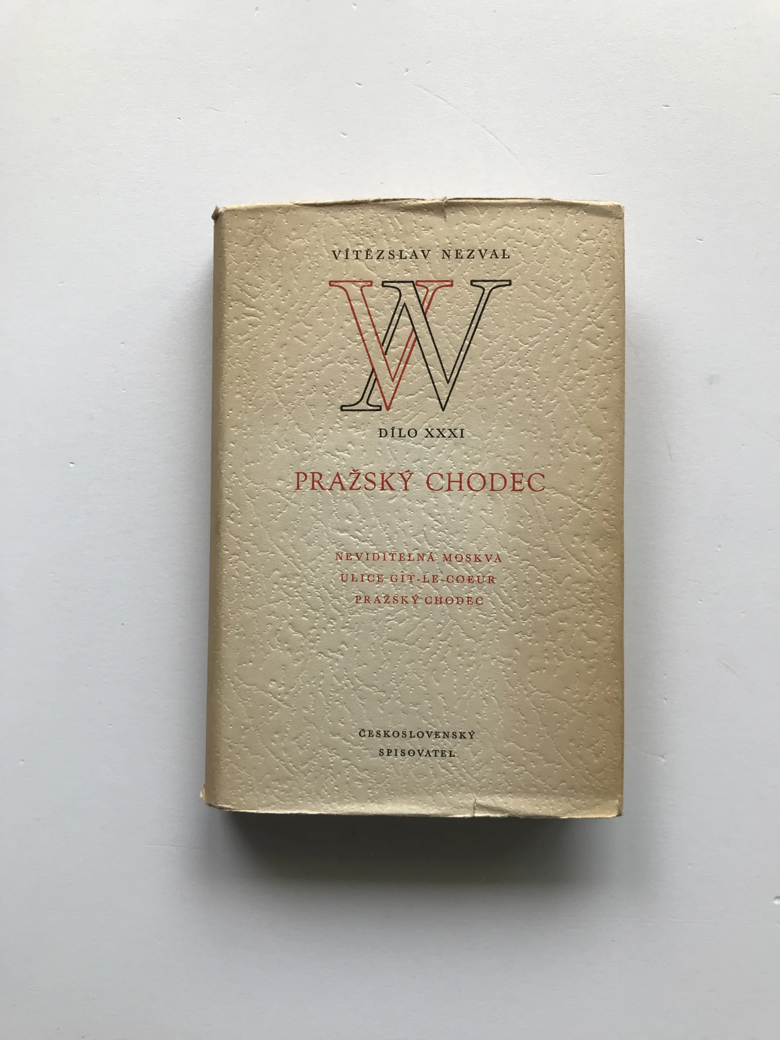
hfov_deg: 49.7
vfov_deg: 63.4
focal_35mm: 28
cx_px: 390
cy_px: 520
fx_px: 841
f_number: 1.8
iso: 20
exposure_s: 1/107
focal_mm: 3.99
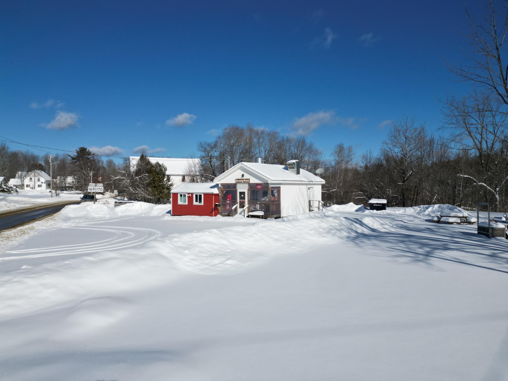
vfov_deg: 56.8
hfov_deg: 71.6
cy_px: 190
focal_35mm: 24
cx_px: 254
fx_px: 352
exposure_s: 1/8000
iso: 140
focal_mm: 6.72
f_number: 1.7
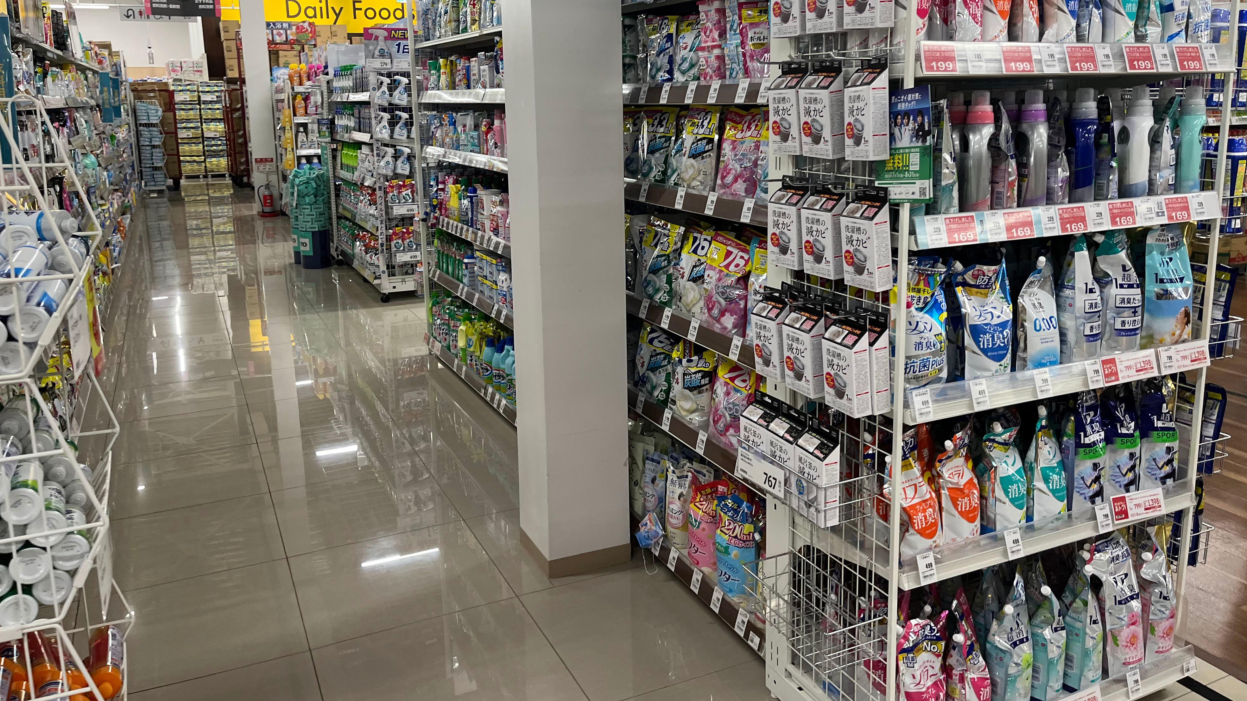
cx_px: 630
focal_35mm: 29
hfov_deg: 66.1
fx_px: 959
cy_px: 252
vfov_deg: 39.8
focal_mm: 5.1
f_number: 1.6
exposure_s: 1/111
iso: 125
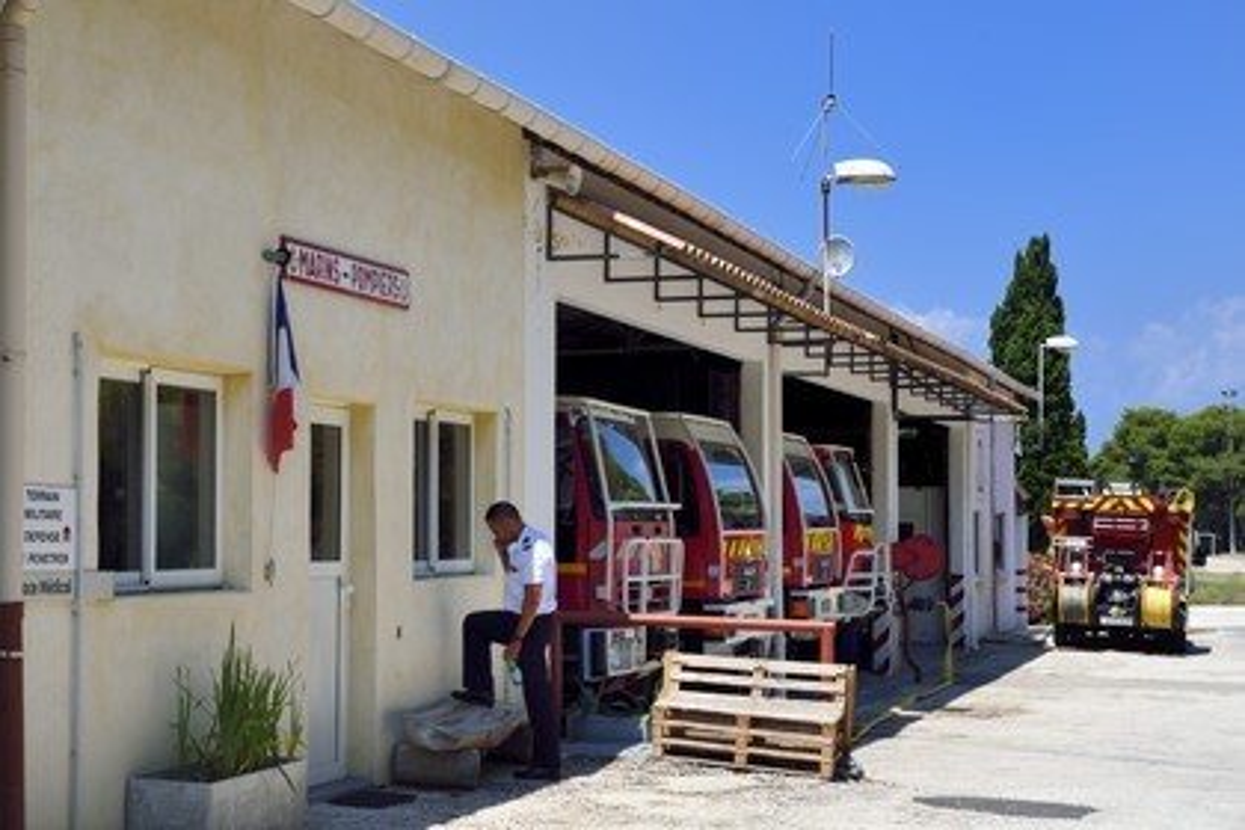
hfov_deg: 36.2
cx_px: 622
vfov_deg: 24.6
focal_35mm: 55
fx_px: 1902
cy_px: 415
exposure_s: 1/250
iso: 200
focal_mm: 55
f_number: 14
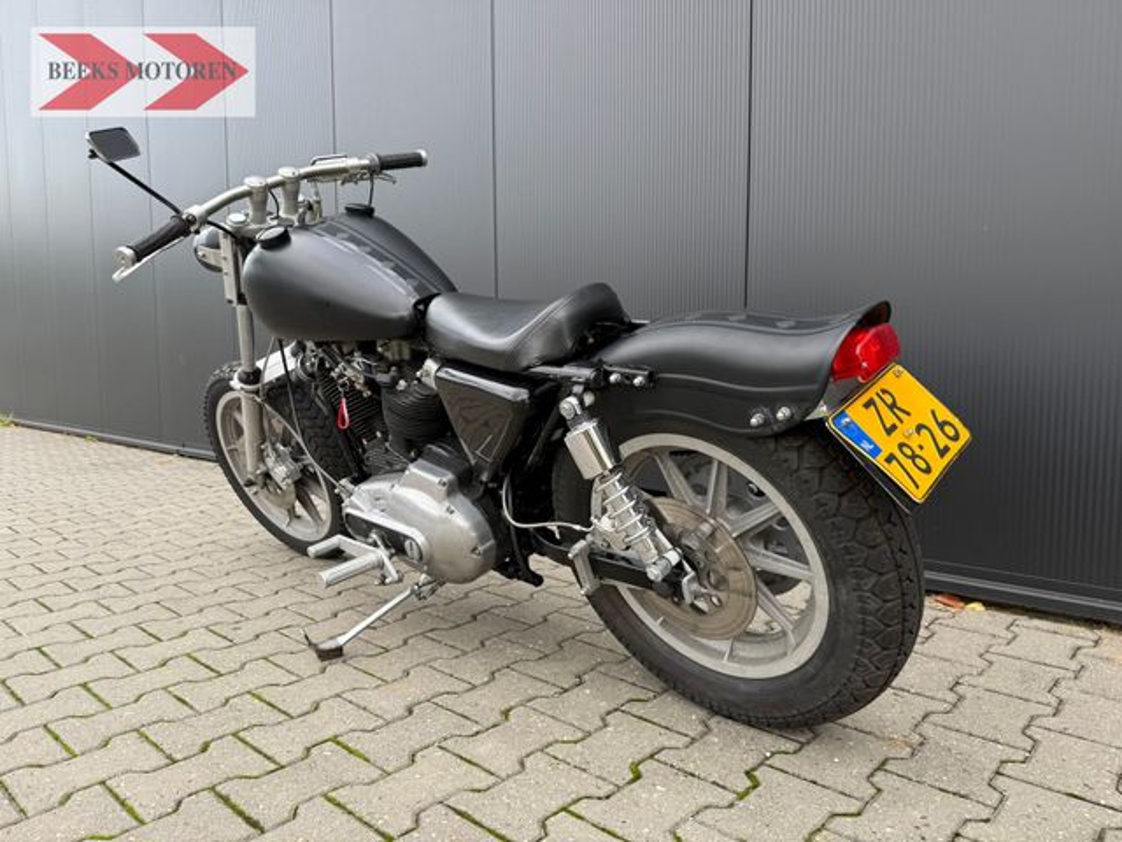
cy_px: 421
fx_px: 778
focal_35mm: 24
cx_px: 561
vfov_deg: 56.8
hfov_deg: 71.6
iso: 80
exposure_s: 1/367
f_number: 1.78
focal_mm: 6.76
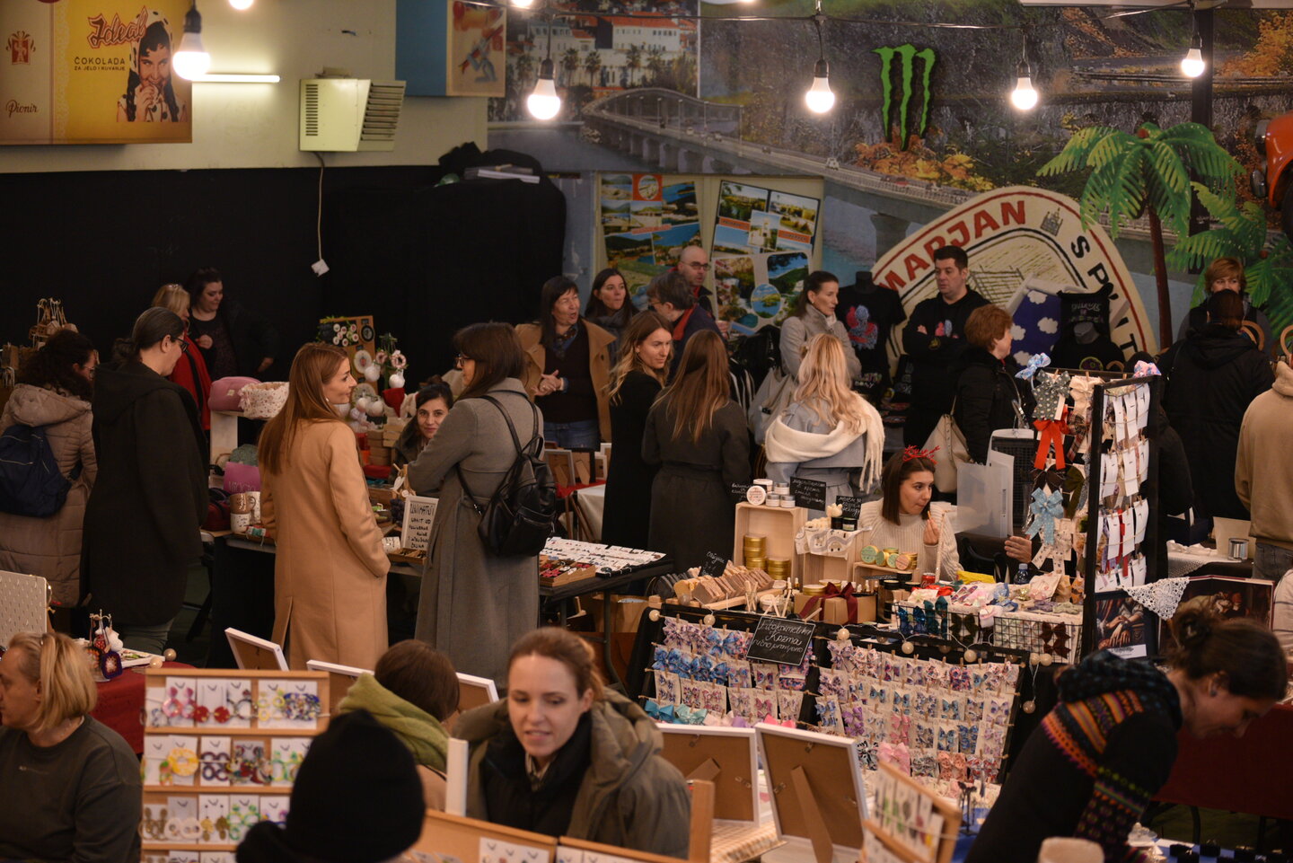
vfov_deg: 19.5
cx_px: 646
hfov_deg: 28.8
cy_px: 432
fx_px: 2515
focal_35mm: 70
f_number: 4.5
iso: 1600
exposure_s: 1/125
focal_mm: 70
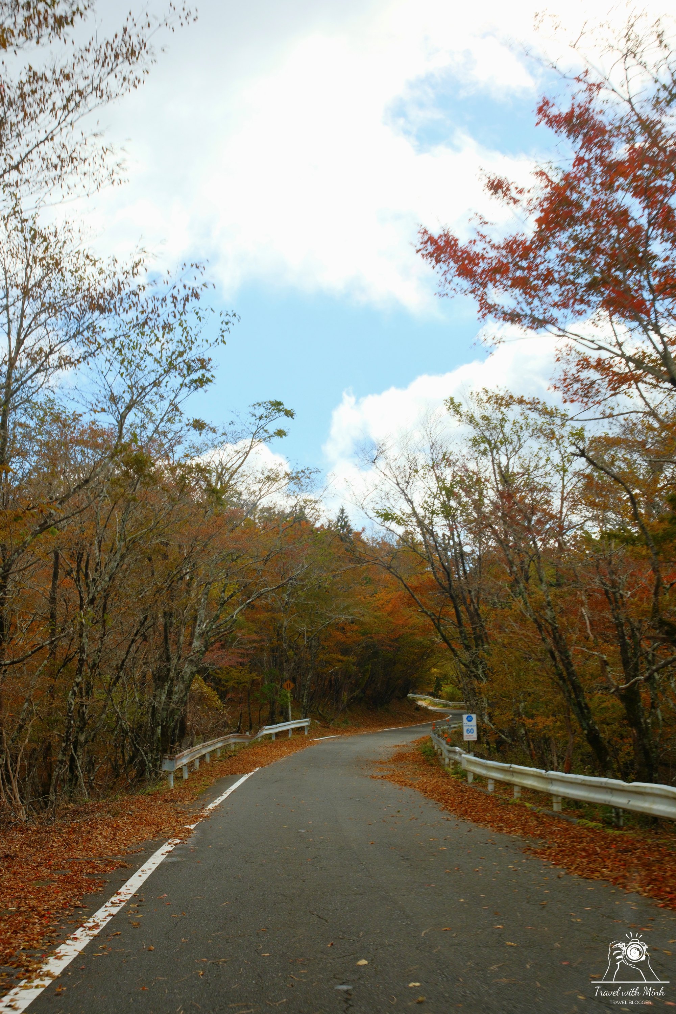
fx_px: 1408
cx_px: 338
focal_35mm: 50
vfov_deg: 39.6
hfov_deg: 27.0
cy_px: 507
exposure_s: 1/240
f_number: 7.1
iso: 500
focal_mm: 33
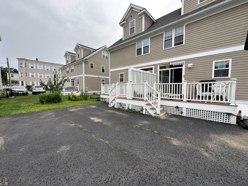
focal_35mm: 14
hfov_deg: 102.1
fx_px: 100
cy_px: 93
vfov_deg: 85.7
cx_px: 124
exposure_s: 1/421
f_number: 2.2
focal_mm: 2.22
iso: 40
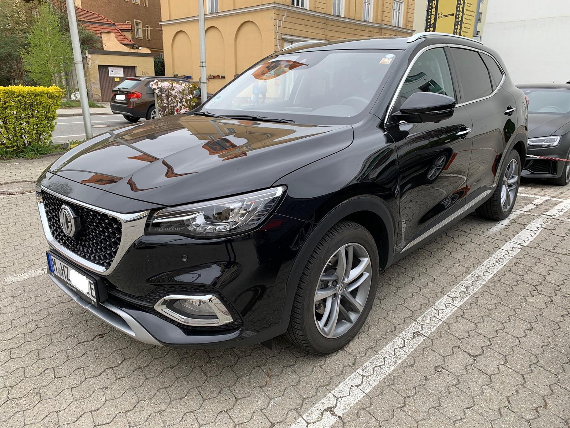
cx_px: 285
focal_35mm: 26
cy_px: 214
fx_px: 428
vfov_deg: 53.1
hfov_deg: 67.3
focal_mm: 4.25
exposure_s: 1/220
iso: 25
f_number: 1.8
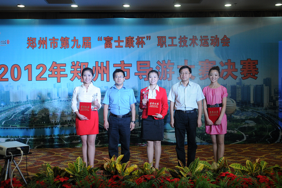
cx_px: 141
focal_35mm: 39
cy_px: 94
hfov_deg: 49.5
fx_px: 306
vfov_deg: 34.2
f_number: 3.2
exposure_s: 1/160
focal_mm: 26
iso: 500
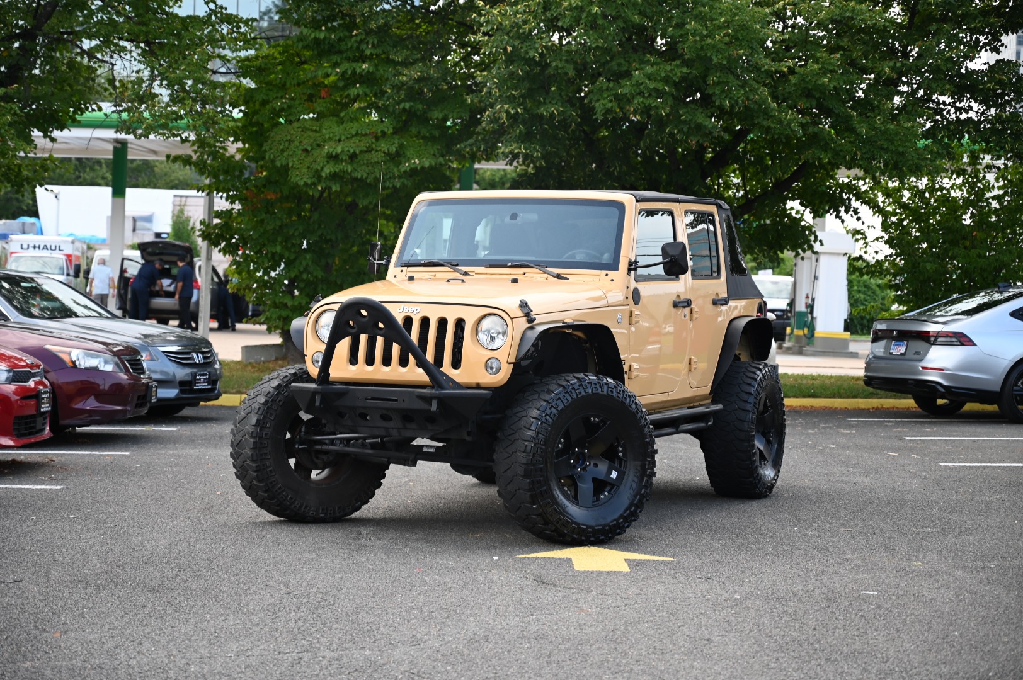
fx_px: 1988
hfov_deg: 28.9
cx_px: 512
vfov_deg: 19.4
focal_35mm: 70
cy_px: 340
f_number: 4.5
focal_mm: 70
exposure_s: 1/250
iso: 200
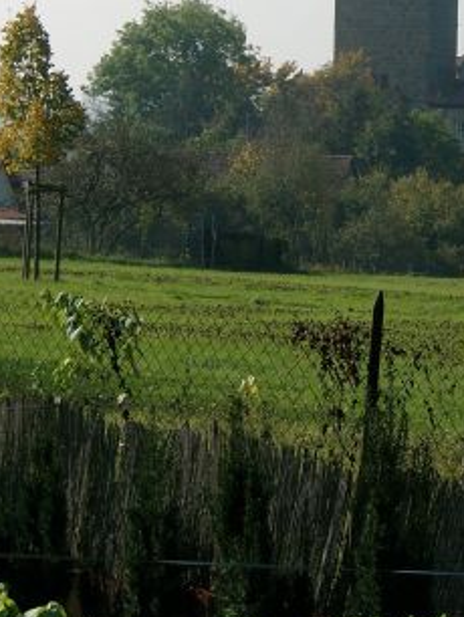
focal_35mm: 196
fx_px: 3498
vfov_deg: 10.0
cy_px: 87
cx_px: 440
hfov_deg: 7.6
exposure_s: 1/723
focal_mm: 20.74
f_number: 4
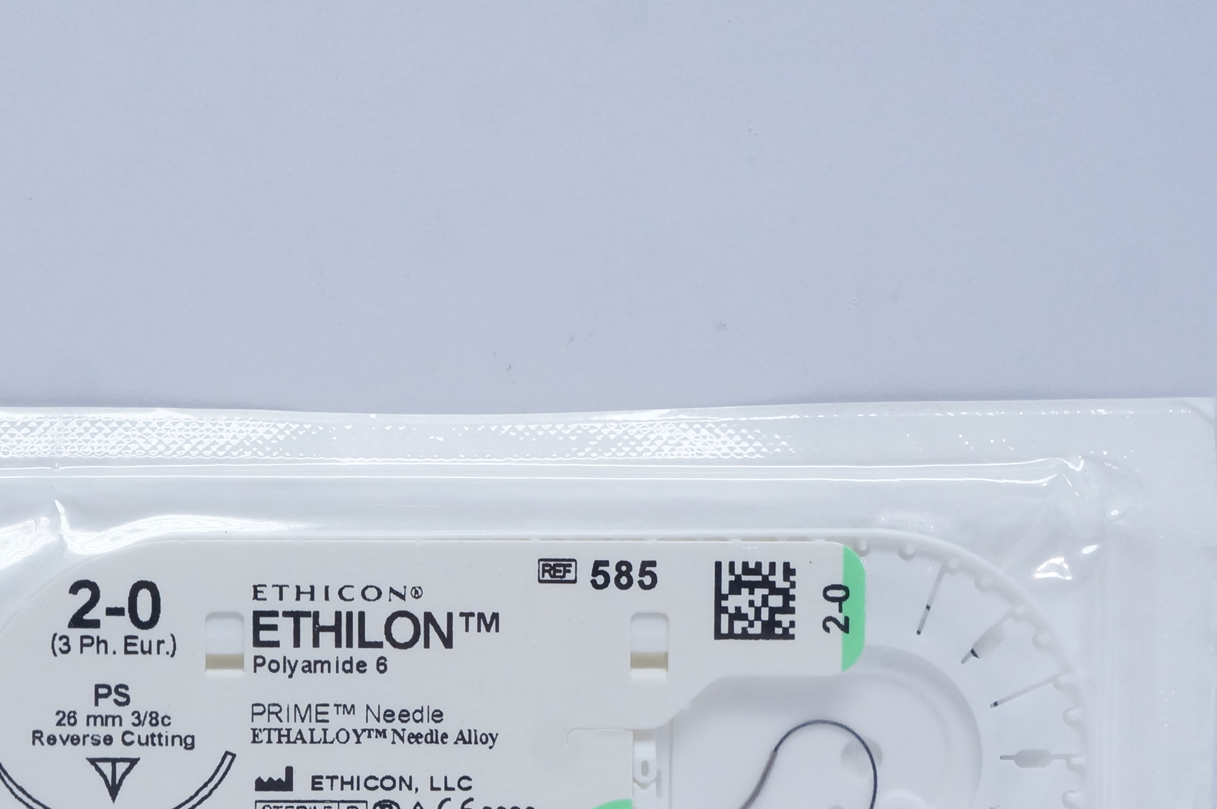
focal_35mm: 93
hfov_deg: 21.8
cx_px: 410
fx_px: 3141
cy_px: 646
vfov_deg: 14.6
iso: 800
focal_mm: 32
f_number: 7.1
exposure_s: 1/60
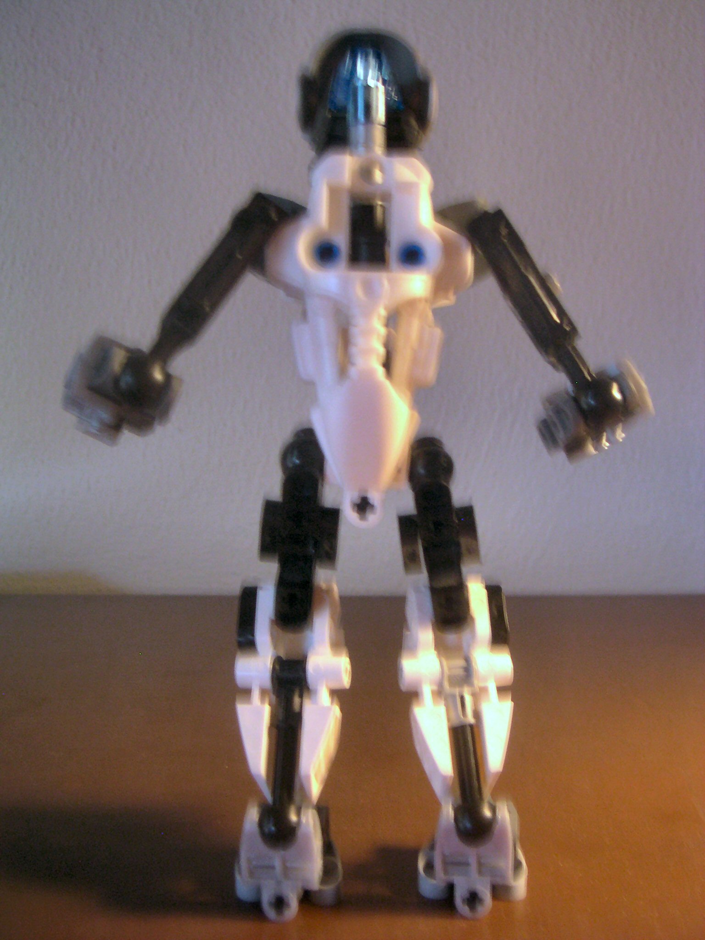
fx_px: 1032
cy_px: 470
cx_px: 352
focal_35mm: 38
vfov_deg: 49.0
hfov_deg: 37.7
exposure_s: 1/12
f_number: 2.8
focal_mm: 6
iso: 100
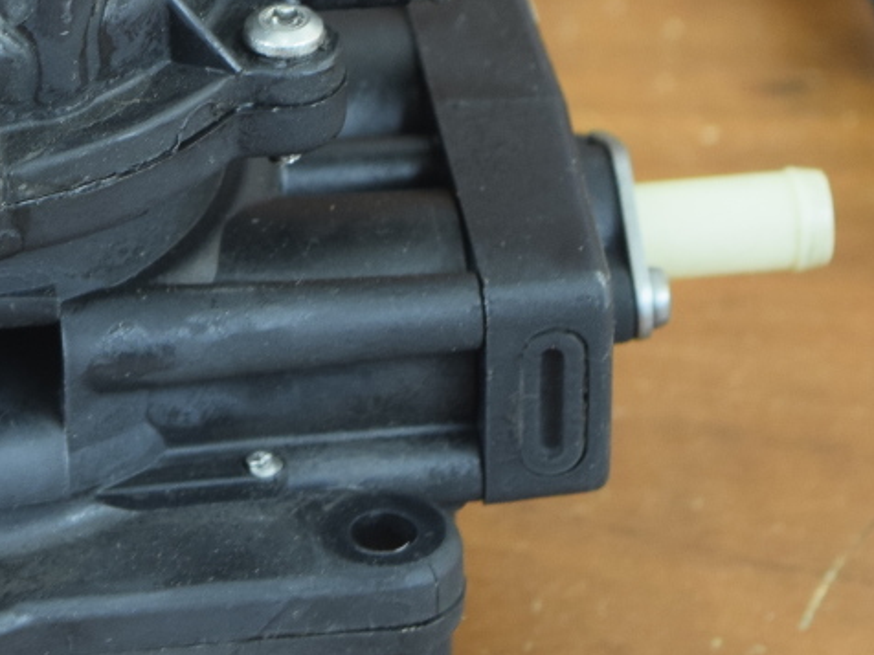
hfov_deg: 7.4
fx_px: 6732
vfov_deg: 5.6
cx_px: -154
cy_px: 183
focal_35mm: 267
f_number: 5.6
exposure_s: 1/60
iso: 500
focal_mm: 55
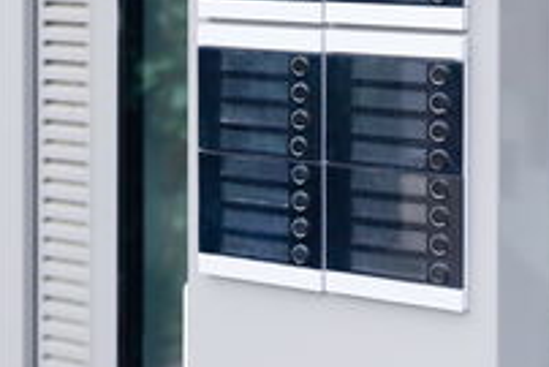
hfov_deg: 20.0
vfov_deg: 13.1
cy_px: -57
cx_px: 285
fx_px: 1557
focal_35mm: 102
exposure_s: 1/200
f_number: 4.5
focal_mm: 43
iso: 640
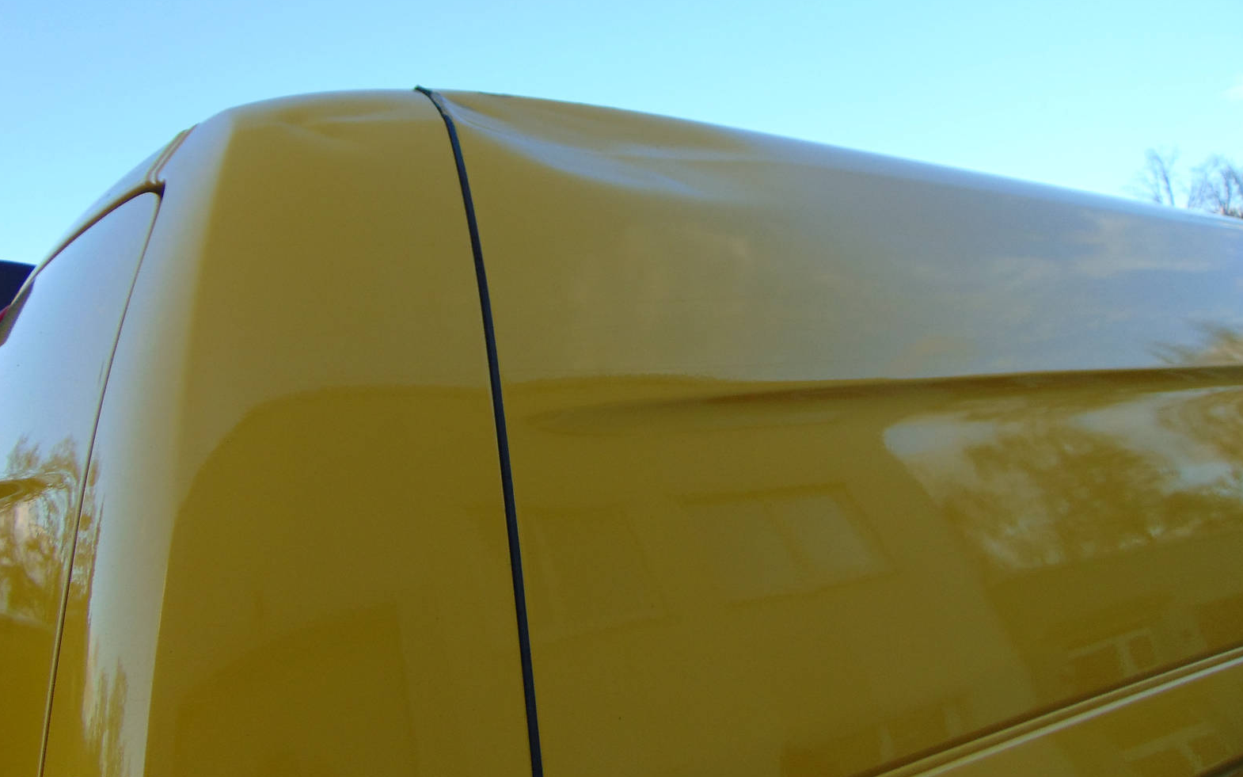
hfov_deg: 68.4
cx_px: 612
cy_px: 362
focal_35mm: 27
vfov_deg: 46.0
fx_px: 915
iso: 80
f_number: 3
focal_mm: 4.5
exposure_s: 1/125
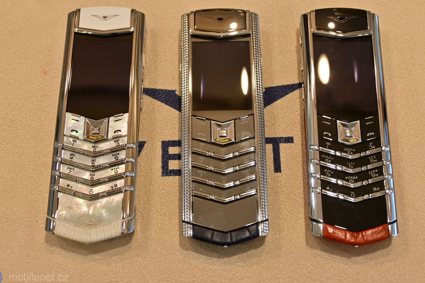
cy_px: 133
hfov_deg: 36.3
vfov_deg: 24.7
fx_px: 647
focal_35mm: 55
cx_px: 218
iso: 400
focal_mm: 32.5
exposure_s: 1/80
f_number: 5
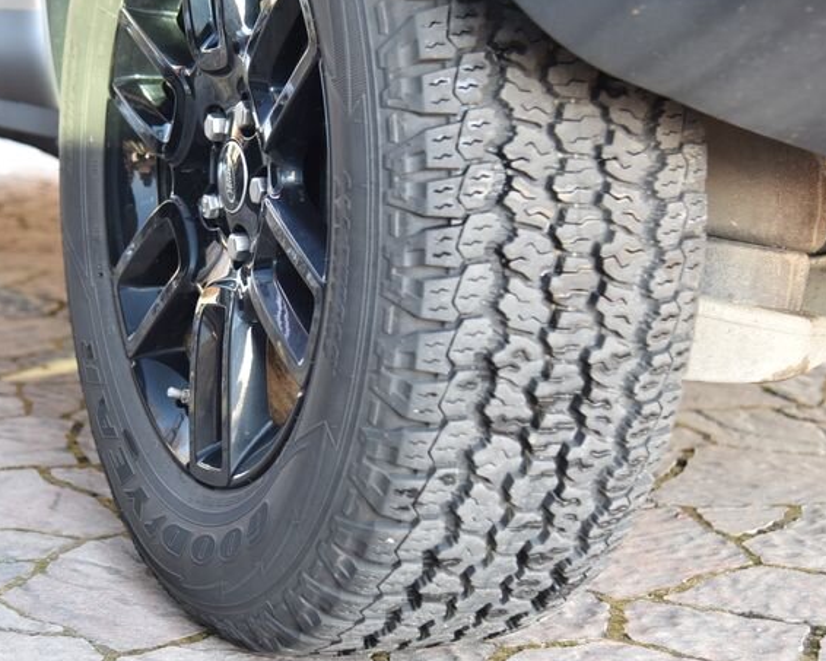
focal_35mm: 85
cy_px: 179
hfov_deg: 22.2
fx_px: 2078
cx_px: 180
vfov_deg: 18.0
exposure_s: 1/50
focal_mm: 50
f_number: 4
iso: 500
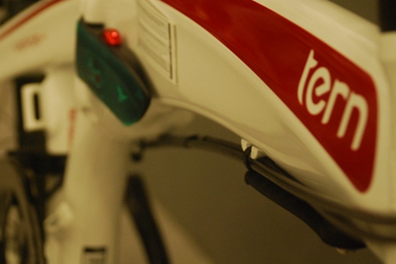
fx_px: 1473
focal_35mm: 134
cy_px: 62
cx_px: 153
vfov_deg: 10.2
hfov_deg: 15.3
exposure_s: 1/40
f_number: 5.3
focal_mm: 58
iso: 800
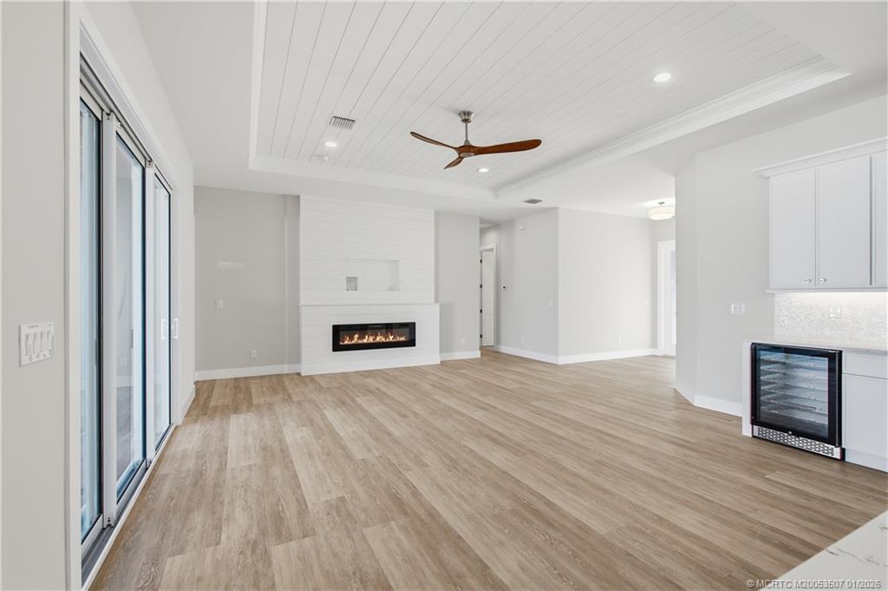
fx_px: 394
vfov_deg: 73.7
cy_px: 296
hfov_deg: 96.8
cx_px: 444
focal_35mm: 16
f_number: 8
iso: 800
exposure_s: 1/1600
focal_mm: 16
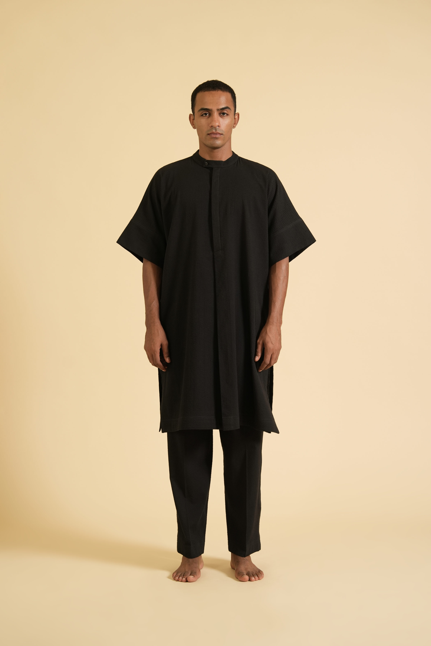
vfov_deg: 29.7
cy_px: 323
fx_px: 1221
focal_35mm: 68
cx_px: 216
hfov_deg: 20.0
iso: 500
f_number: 4
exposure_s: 1/125
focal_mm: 68
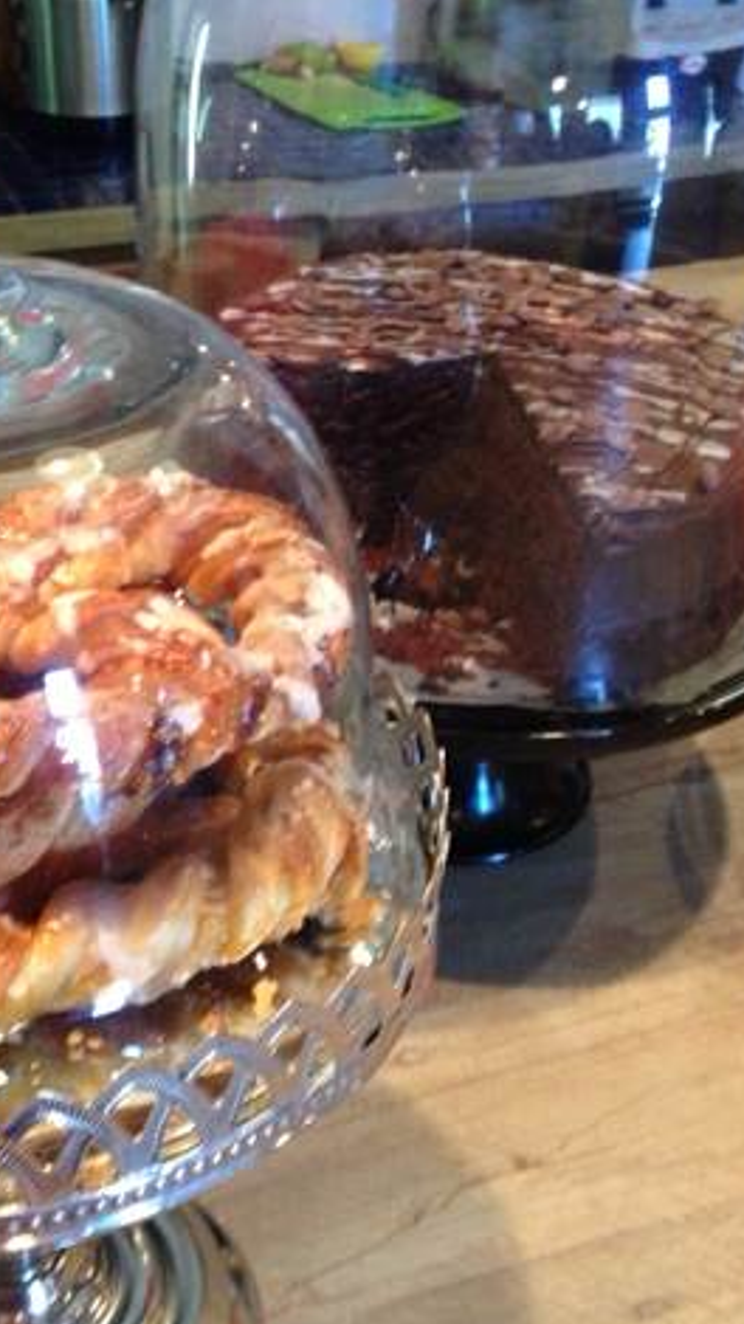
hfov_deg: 24.3
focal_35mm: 49
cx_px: 279
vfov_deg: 42.1
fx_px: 1720
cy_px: 673
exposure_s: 1/20
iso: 320
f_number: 2.4
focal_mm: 4.12
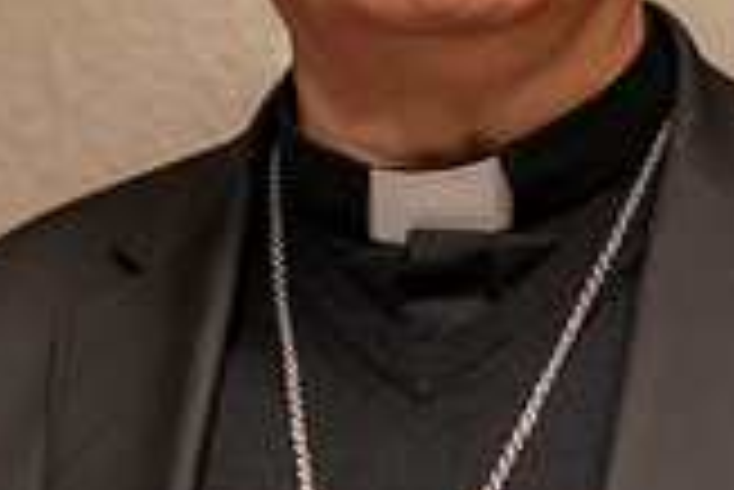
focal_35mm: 601
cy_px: 135
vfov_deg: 2.3
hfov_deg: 3.4
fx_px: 12264
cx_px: 275
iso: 1250
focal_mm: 135
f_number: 2.2
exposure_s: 1/400
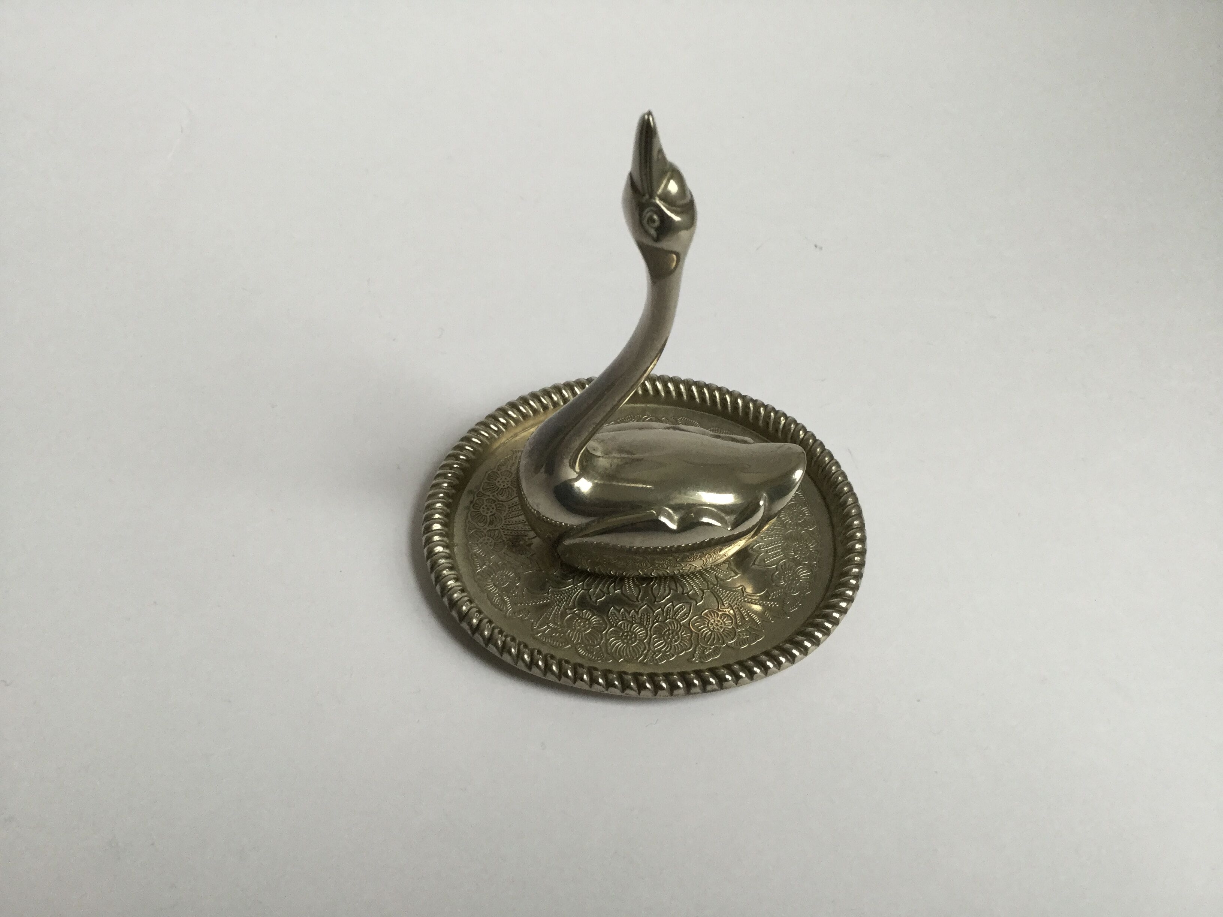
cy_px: 458
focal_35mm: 31
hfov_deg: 58.4
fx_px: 1095
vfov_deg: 45.4
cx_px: 612
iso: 80
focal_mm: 3.3
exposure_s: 1/33
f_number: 2.4
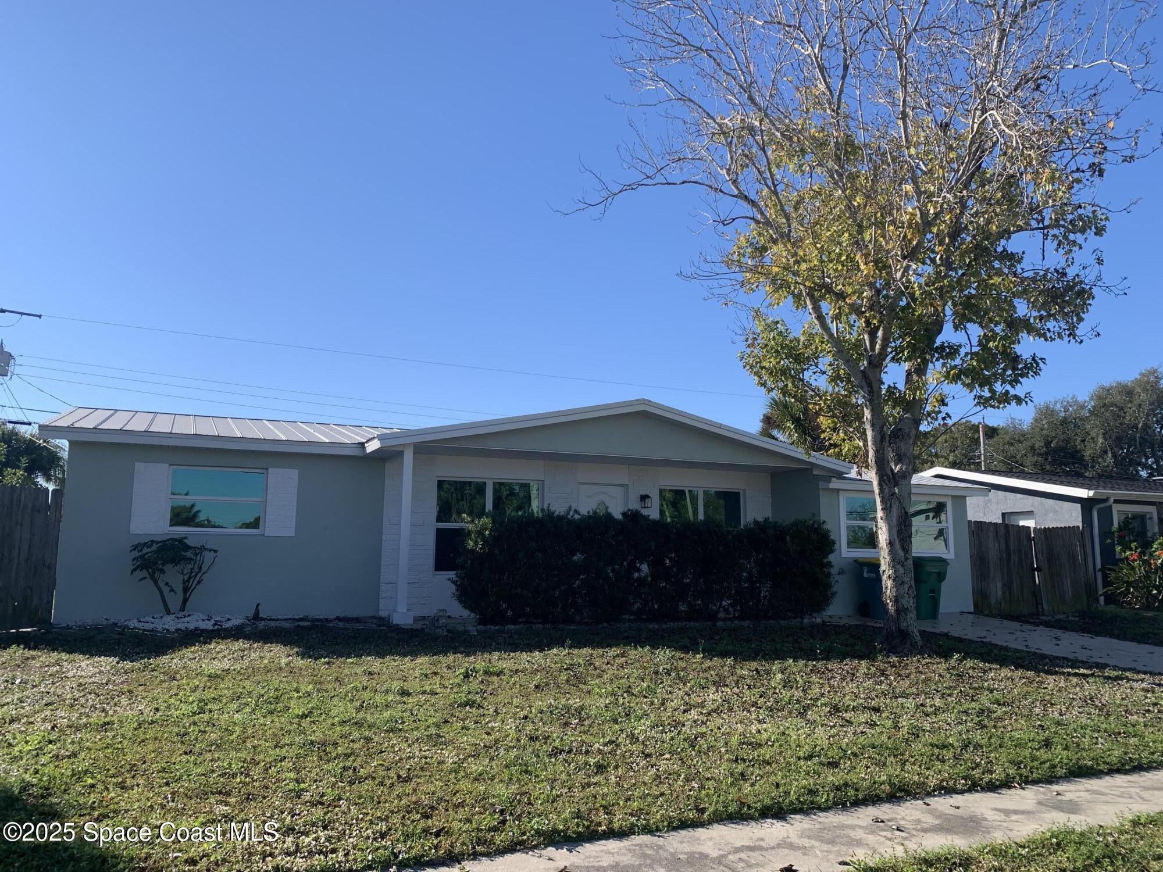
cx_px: 582
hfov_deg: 67.3
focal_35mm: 26
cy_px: 436
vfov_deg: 53.1
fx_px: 874
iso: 25
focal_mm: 4.25
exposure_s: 1/1812
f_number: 1.8
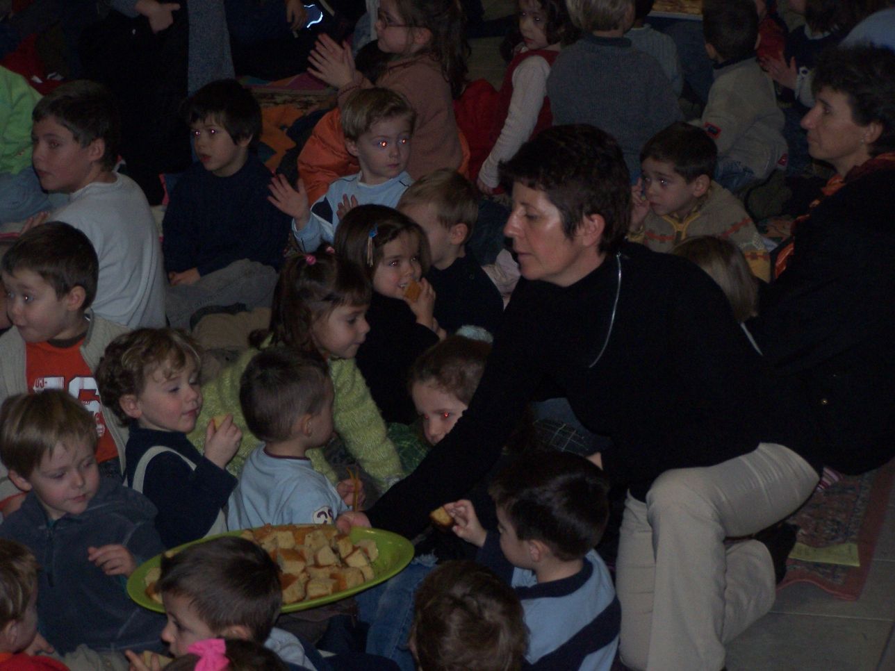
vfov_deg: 11.6
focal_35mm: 128
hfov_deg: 15.4
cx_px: 448
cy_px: 336
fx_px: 3309
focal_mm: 21.2
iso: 140
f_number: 3.2
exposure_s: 1/90
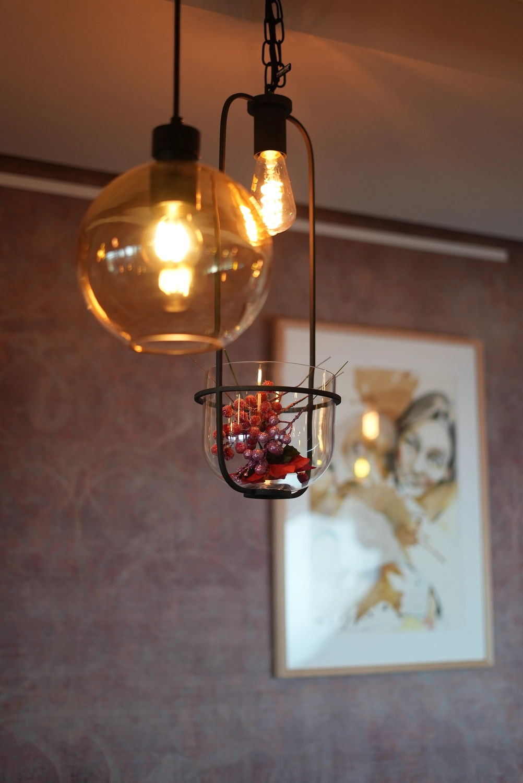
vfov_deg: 39.6
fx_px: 1088
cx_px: 262
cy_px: 392
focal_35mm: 50
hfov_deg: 27.0
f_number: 1.8
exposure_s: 1/500
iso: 500
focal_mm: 50
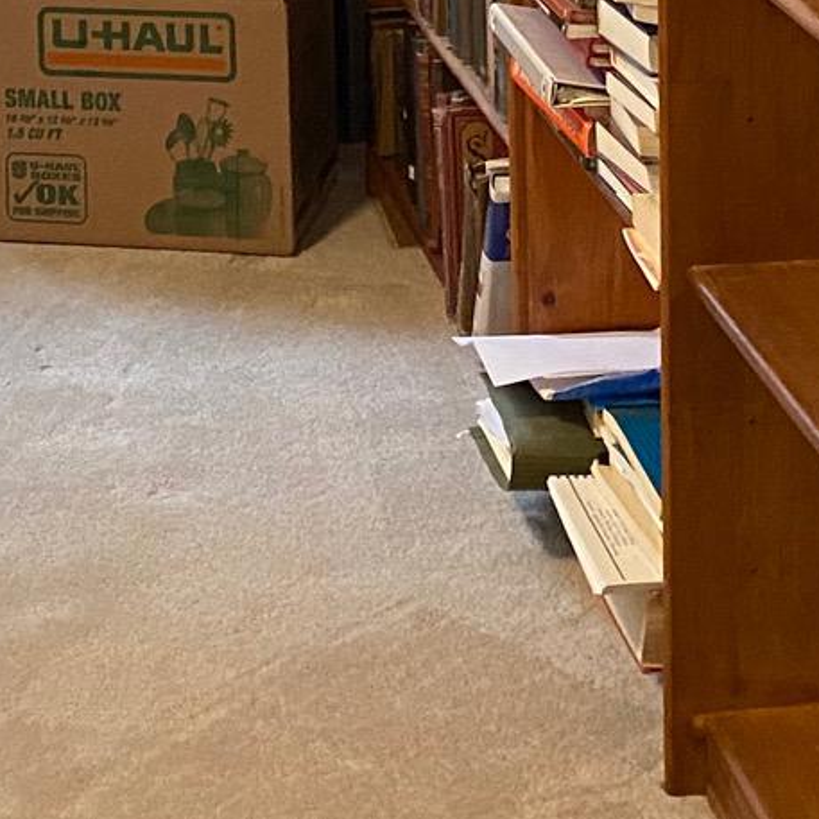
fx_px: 2757
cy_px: -516
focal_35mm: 103
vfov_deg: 15.2
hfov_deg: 16.8
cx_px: 213
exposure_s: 1/40
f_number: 1.8
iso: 400
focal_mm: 4.25
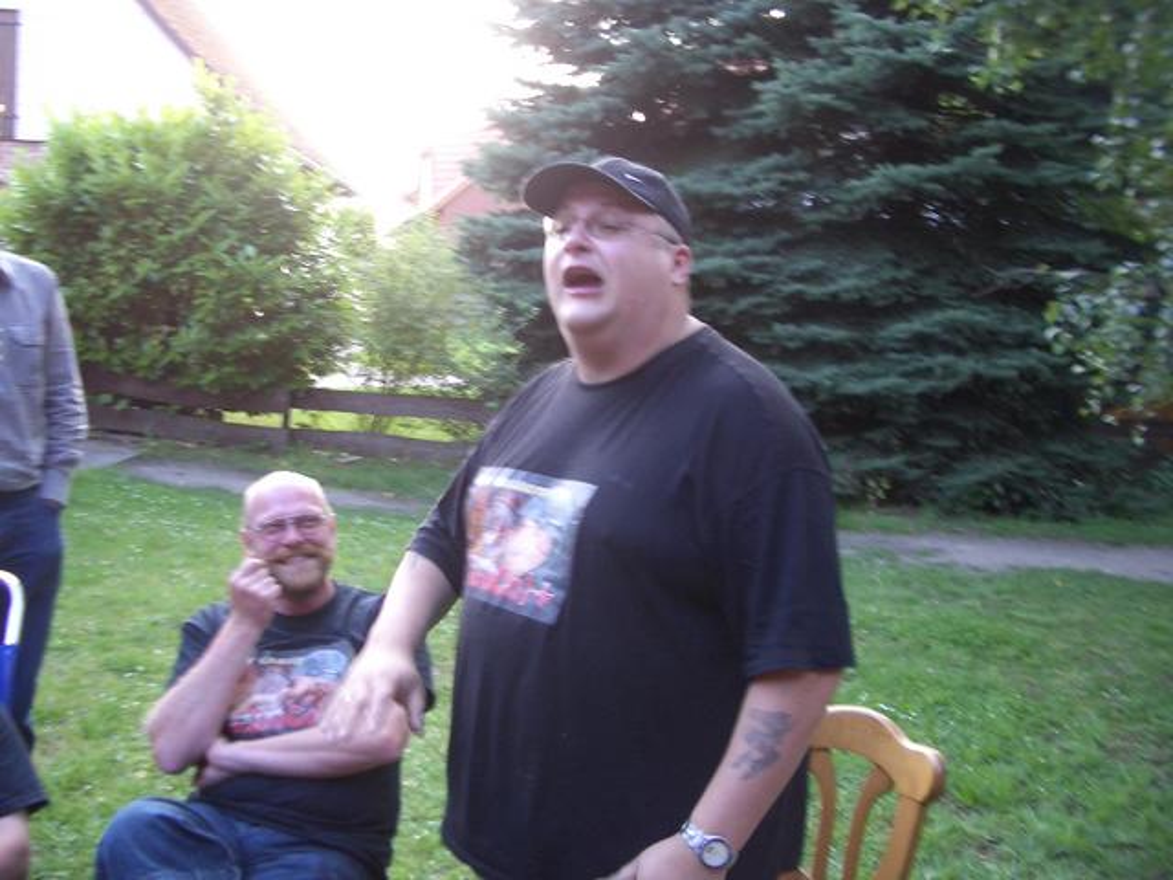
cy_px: 440
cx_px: 586
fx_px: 1186
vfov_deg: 40.7
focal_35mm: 35
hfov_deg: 52.6
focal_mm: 5.8
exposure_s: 1/50
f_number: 2.6
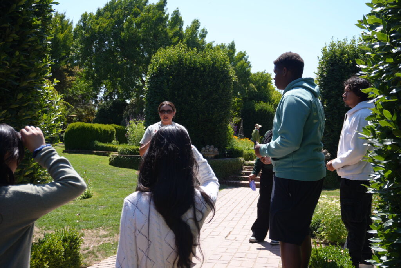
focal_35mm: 36
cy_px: 134
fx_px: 401
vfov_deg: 36.9
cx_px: 200
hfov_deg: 53.1
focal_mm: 24
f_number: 4.5
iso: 100
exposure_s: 1/400
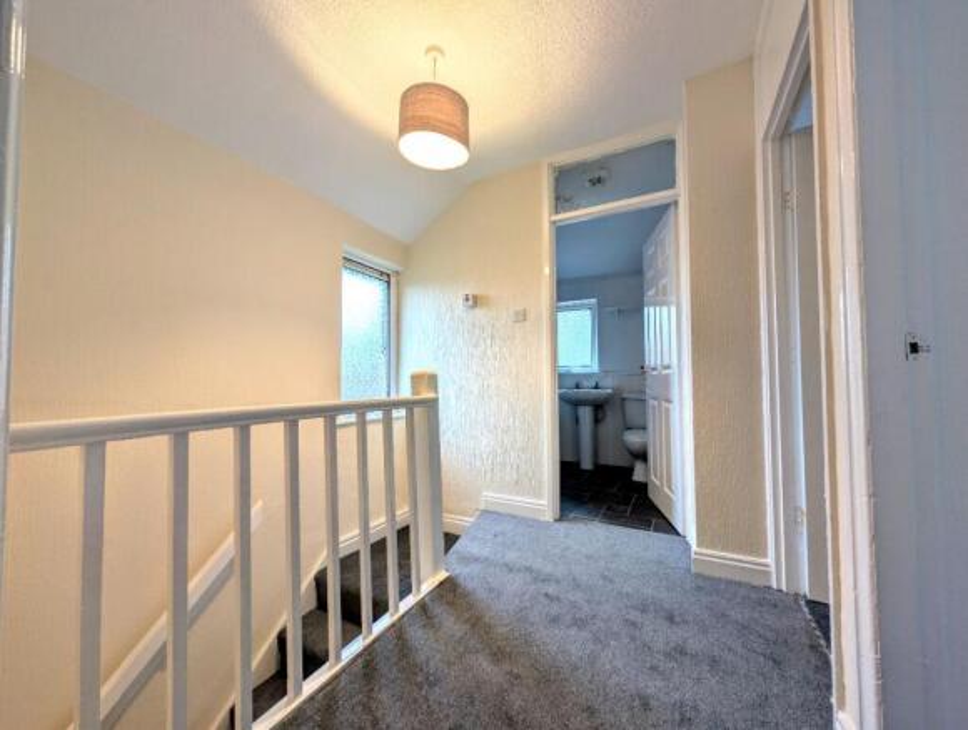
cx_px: 484
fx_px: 336
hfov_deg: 110.4
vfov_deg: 94.7
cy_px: 365
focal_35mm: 12
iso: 56
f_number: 1.7
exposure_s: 1/34.9
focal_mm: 2.02
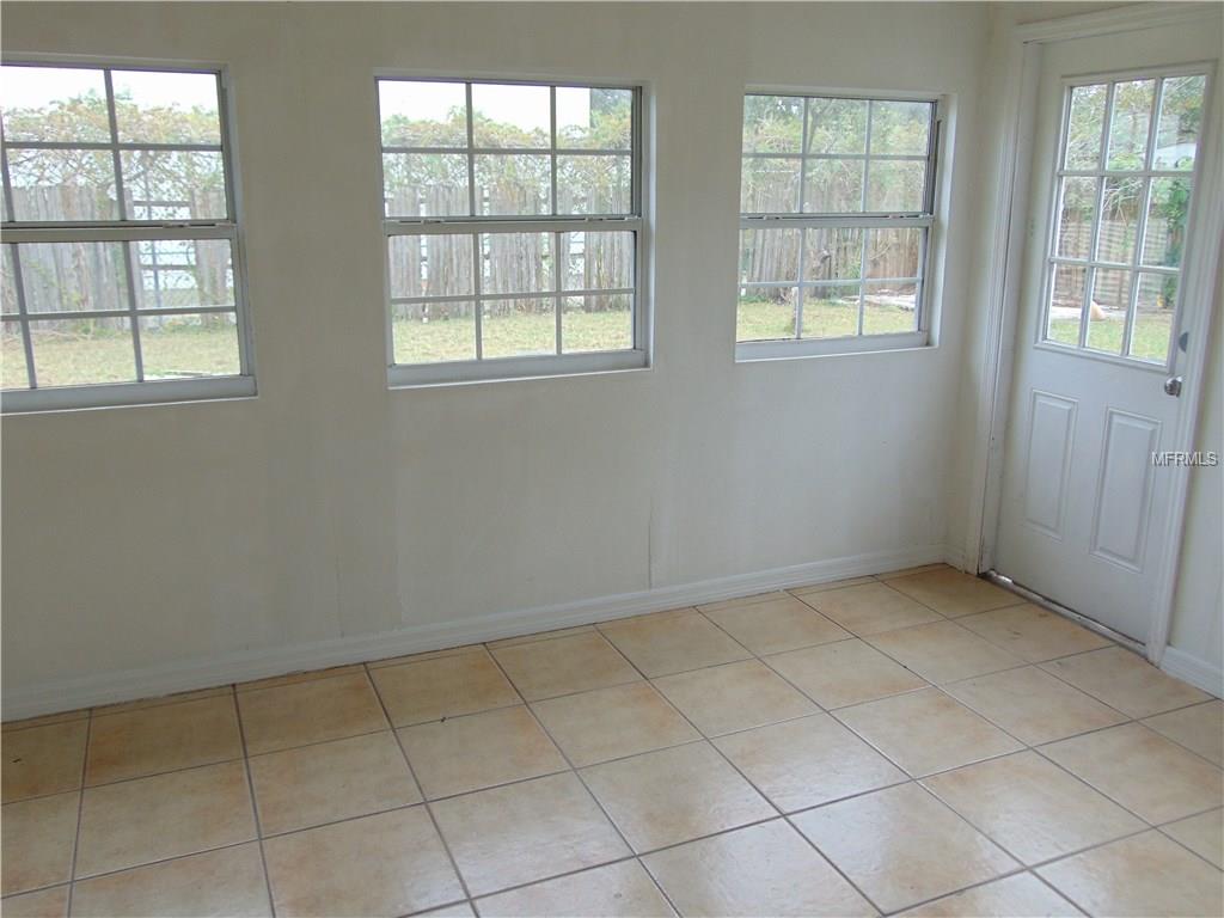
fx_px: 1061
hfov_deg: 60.0
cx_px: 612
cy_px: 459
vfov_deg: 46.8
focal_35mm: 30
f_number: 3.1
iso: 80
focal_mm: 5.4
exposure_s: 1/100
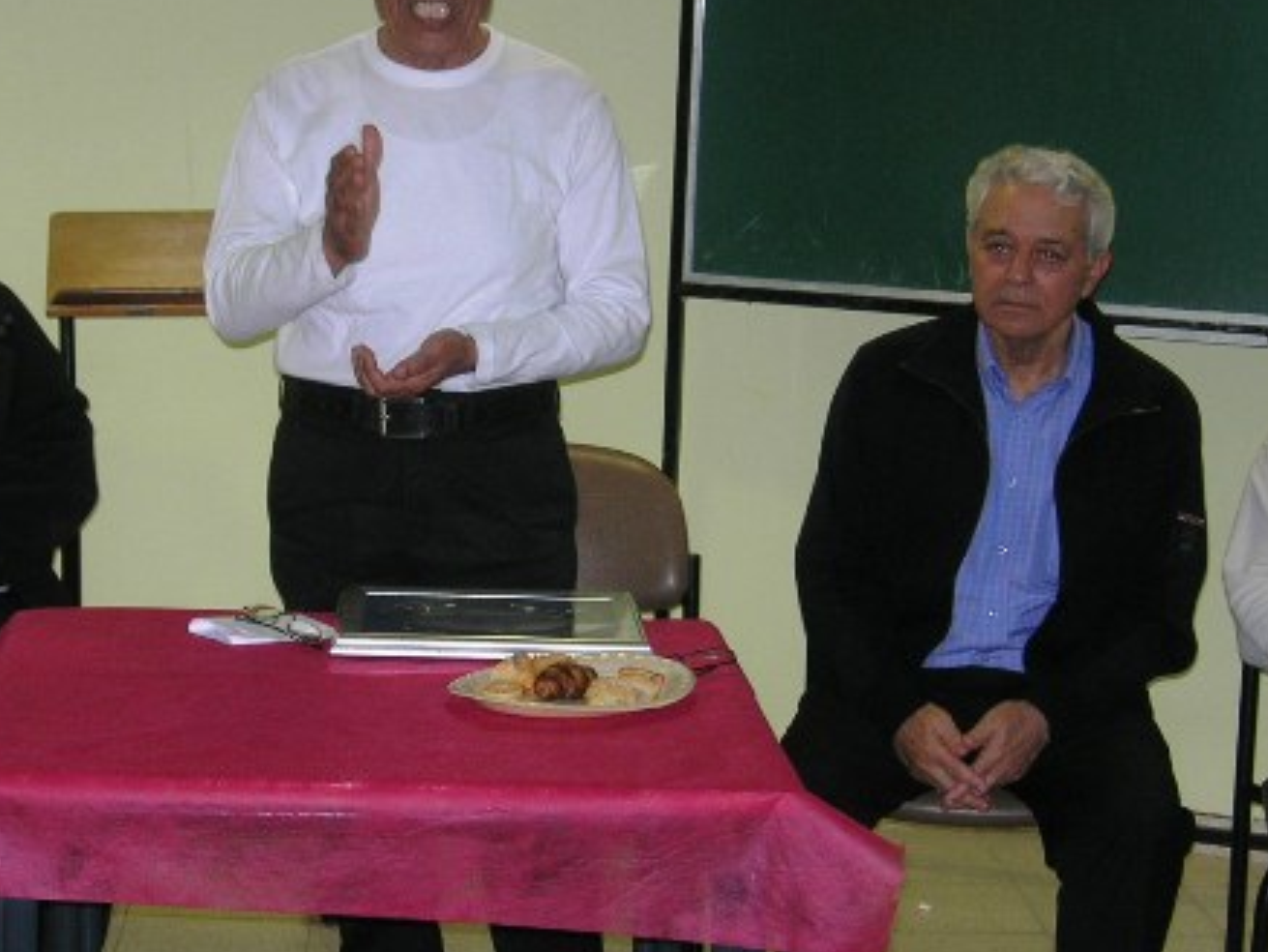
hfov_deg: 23.2
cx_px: 441
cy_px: 505
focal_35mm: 84
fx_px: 3078
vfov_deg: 17.6
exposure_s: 1/60.1
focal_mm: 10.6
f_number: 3.2
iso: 64
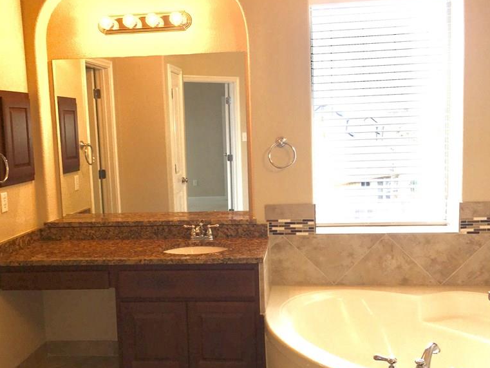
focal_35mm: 39
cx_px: 247
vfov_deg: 36.8
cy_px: 188
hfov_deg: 47.9
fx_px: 552
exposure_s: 1/61
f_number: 2.2
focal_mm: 4.15
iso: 25
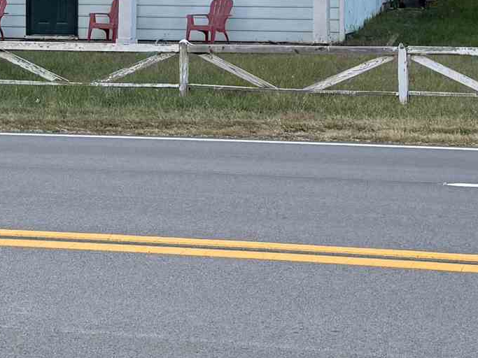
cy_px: -83
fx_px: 1491
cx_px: 101
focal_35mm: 108
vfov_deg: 13.3
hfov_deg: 18.1
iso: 100
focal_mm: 6.76
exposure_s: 1/715
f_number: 1.78
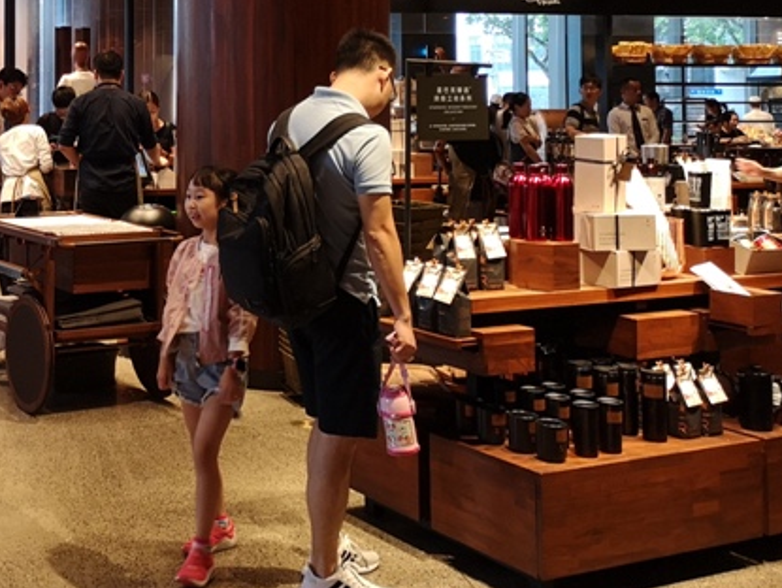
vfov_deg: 27.2
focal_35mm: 52
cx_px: 57
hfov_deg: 34.4
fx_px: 1176
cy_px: 72
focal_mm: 3.95
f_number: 1.8
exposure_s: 1/50
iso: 400
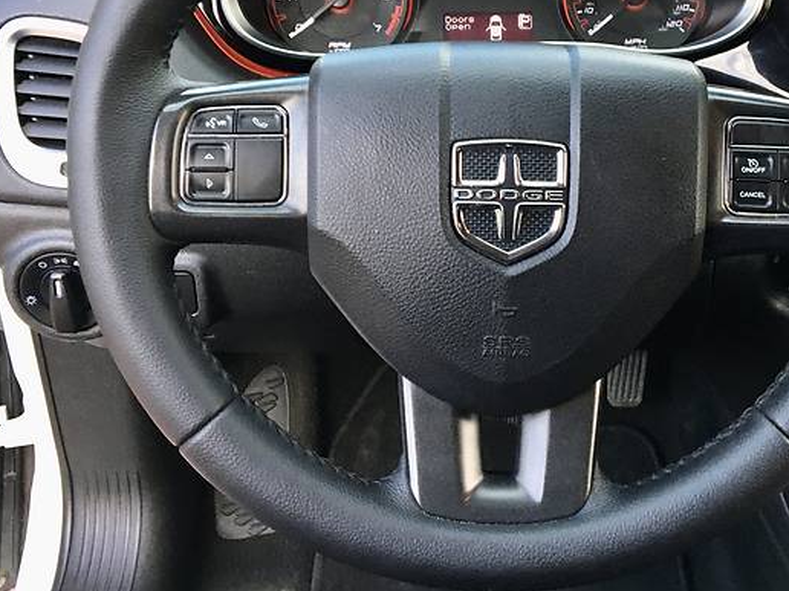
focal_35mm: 45
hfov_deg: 41.8
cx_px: 495
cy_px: 195
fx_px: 1026
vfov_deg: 31.9
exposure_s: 1/33
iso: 50
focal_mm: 4.2
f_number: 2.2
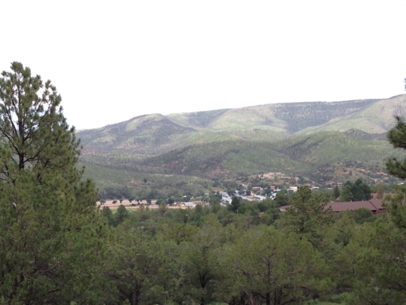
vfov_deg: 21.5
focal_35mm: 66
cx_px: 65
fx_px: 774
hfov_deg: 28.6
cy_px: 301
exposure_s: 1/507
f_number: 2.4
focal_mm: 4.12
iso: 50
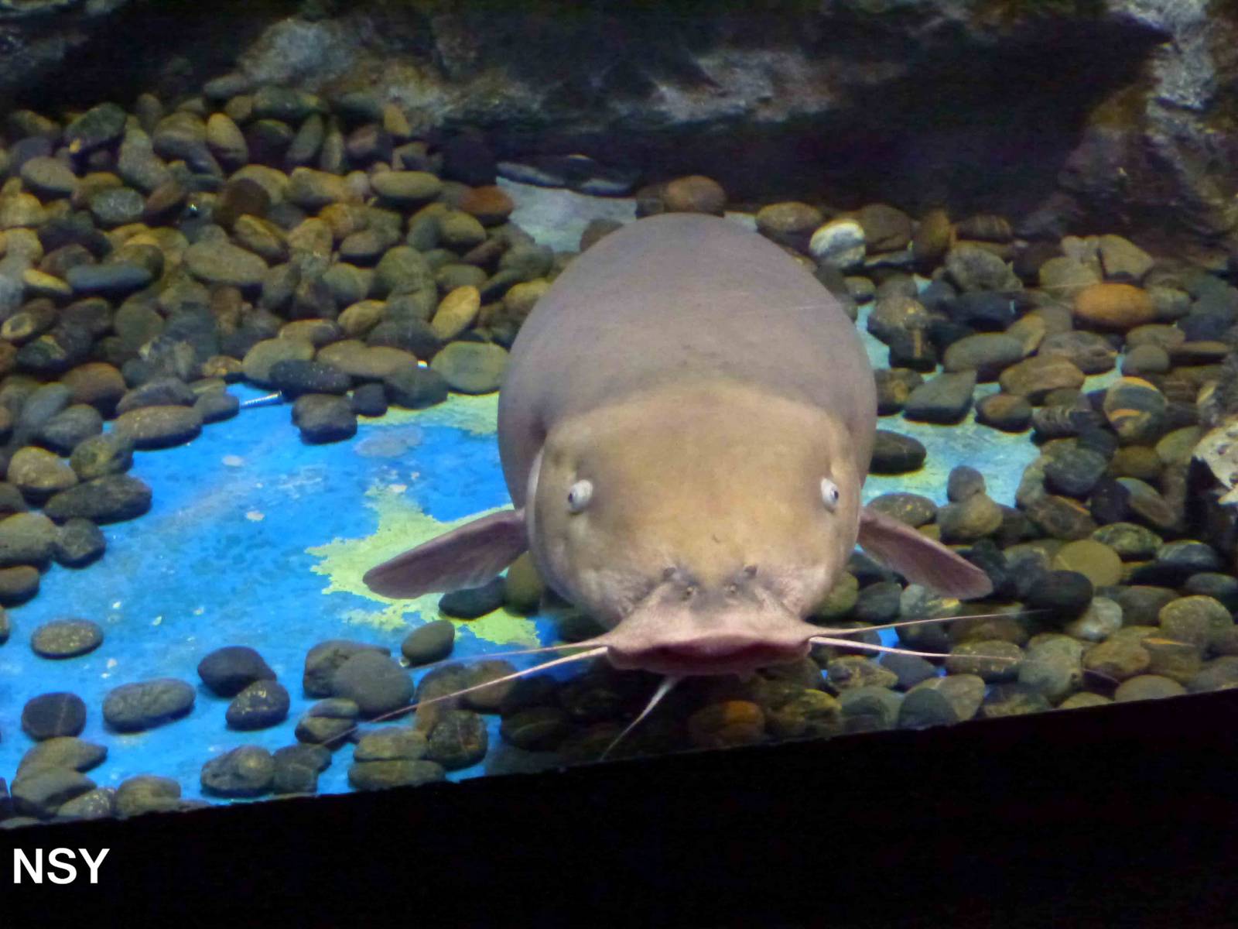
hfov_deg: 33.8
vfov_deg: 25.7
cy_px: 464
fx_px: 2039
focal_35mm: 57
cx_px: 619
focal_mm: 10.1
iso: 1600
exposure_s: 1/15
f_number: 4.4
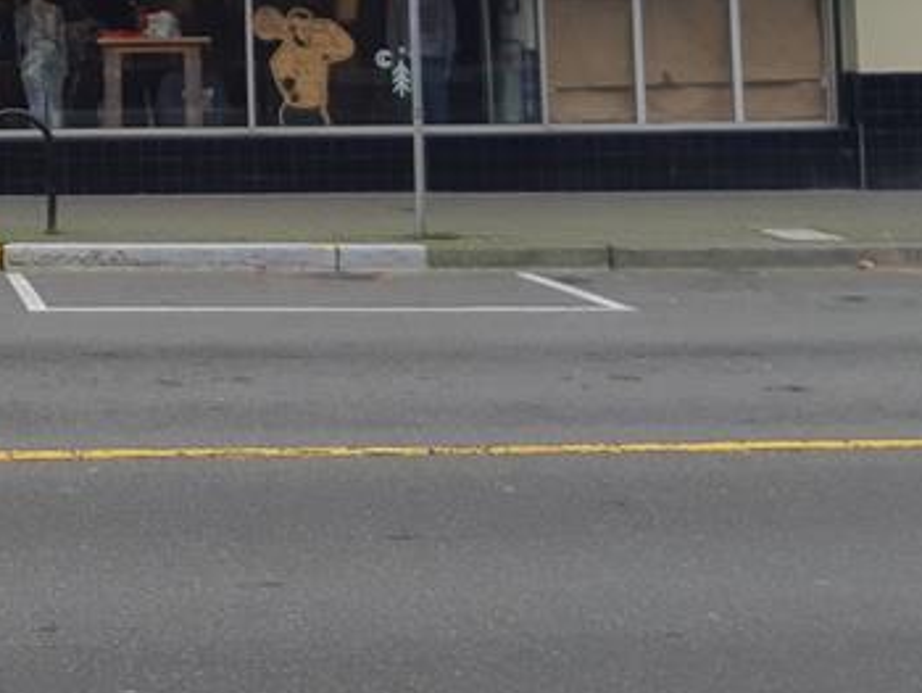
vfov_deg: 18.3
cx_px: -29
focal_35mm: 76
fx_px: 2026
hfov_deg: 24.3
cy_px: -171
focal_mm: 3.93
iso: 40
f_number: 1.7
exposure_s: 1/367
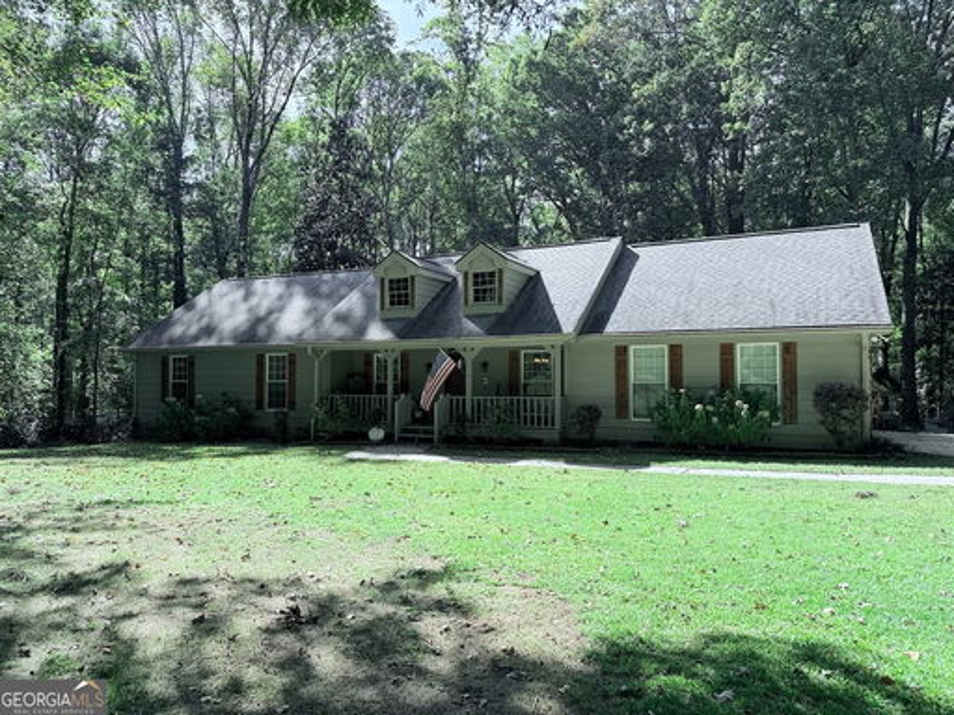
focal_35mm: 24
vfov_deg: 56.8
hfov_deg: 71.6
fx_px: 661
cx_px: 477
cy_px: 358
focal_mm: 6.76
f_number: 1.78
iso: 80
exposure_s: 1/1410
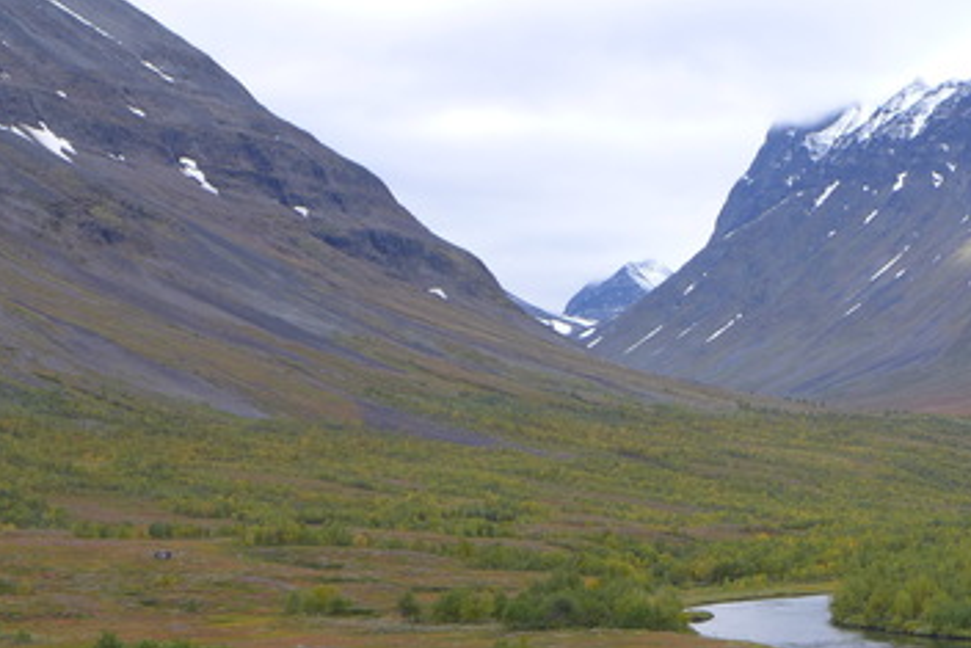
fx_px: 2590
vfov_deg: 14.1
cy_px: 612
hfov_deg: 20.8
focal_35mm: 96
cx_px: 870
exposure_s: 1/500
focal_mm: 9.2
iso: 80
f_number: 2.8
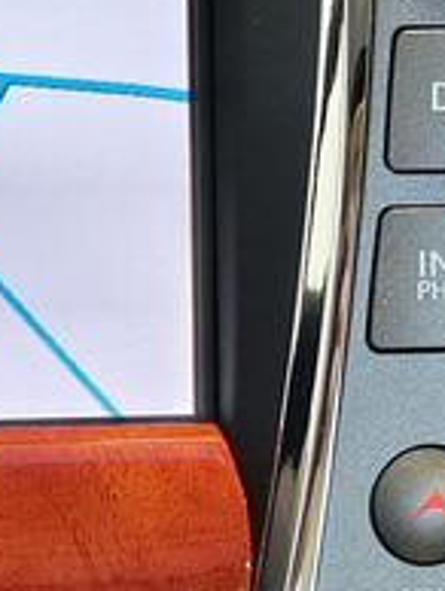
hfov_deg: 8.7
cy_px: 372
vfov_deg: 12.5
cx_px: -533
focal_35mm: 158
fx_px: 2702
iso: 705
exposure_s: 1/100
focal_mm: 5.56
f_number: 1.8
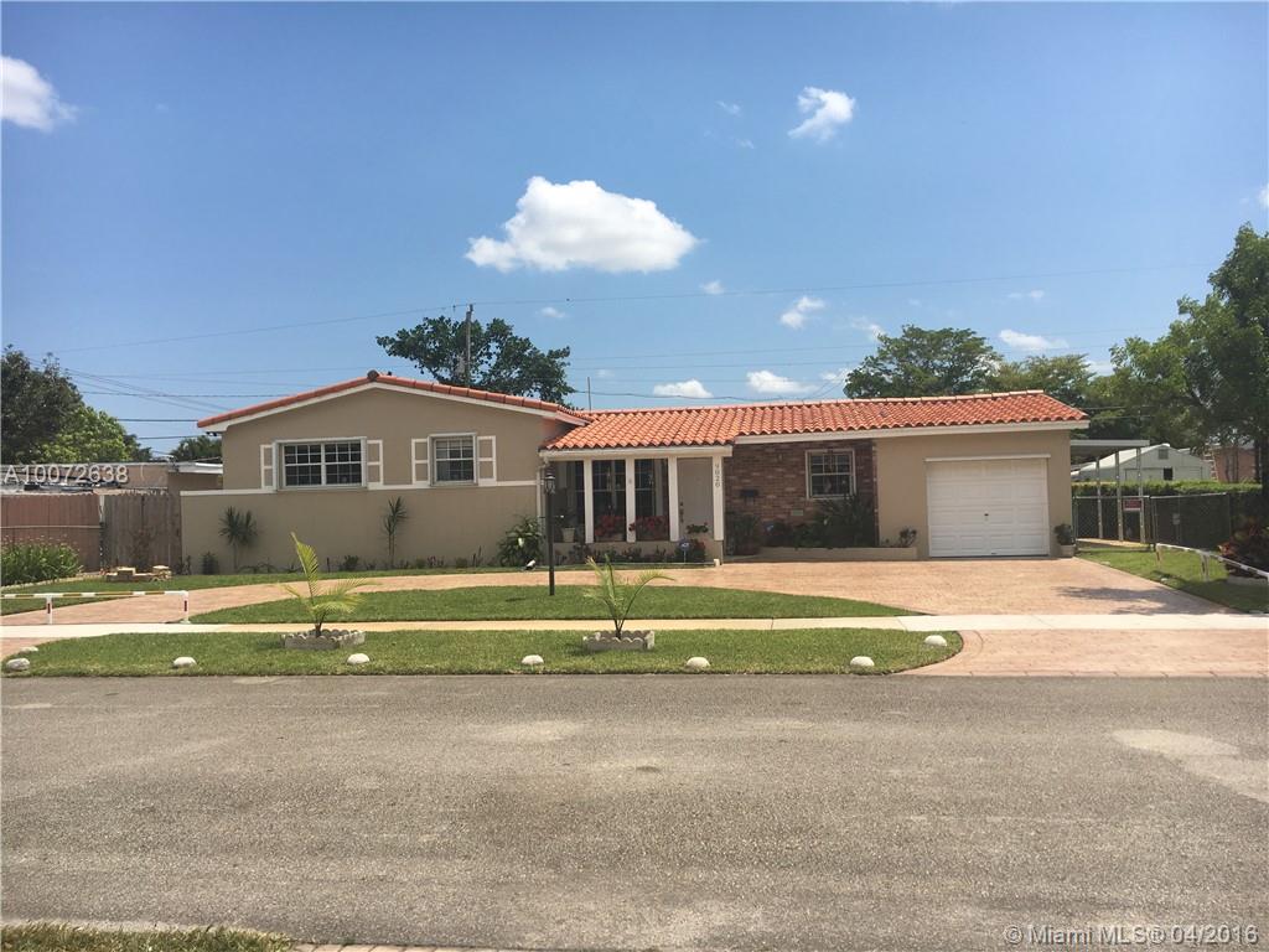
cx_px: 634
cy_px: 476
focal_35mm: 29
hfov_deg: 61.7
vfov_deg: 48.2
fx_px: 1063
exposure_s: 1/2653
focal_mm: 4.15
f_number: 2.2
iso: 25
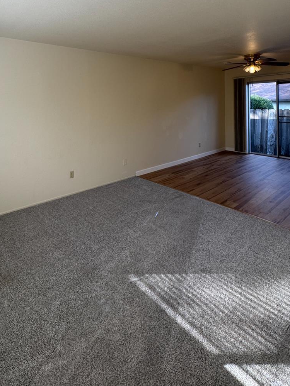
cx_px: 129
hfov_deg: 63.3
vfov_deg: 74.5
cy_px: 107
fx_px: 235
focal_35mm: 21
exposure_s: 1/120
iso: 64
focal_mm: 2.22
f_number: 2.2
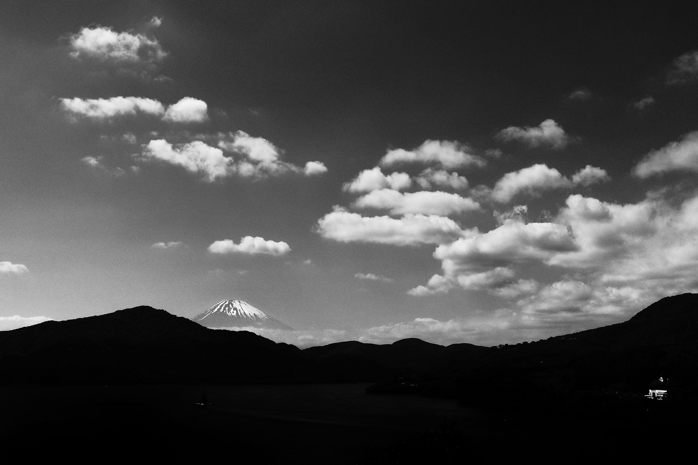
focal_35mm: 41
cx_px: 370
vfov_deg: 32.5
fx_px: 795
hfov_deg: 47.4
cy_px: 186
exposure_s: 1/8000
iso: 250
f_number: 5.6
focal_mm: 12.06
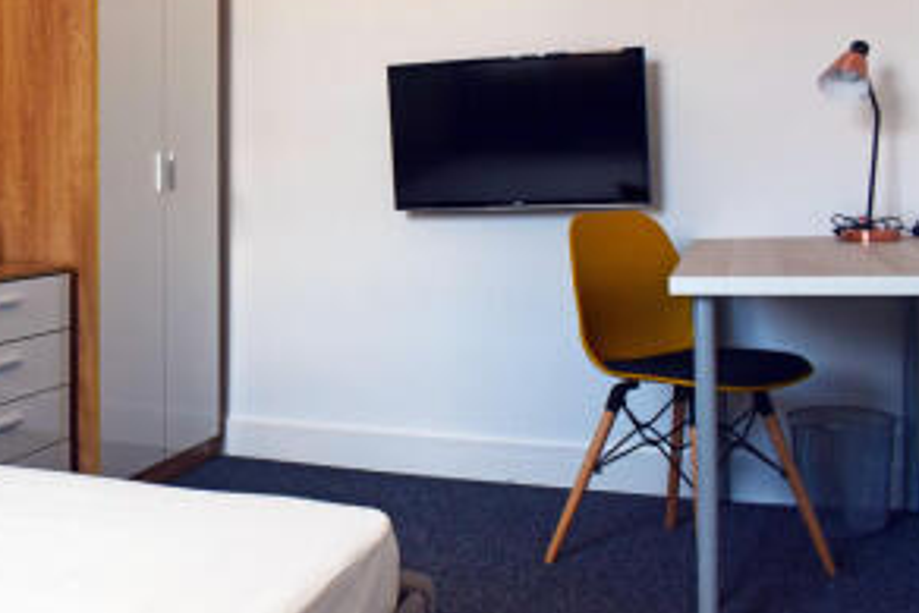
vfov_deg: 30.2
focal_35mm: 44
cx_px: 198
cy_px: 181
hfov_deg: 42.7
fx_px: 1124
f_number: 8
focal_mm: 18
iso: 800
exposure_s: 1/60
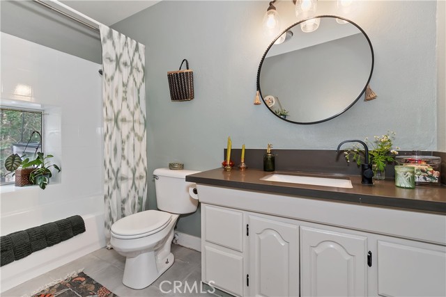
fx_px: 186
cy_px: 148
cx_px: 223
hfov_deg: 100.4
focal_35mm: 15
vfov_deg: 77.4
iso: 400
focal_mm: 10
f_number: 8
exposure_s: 1/30
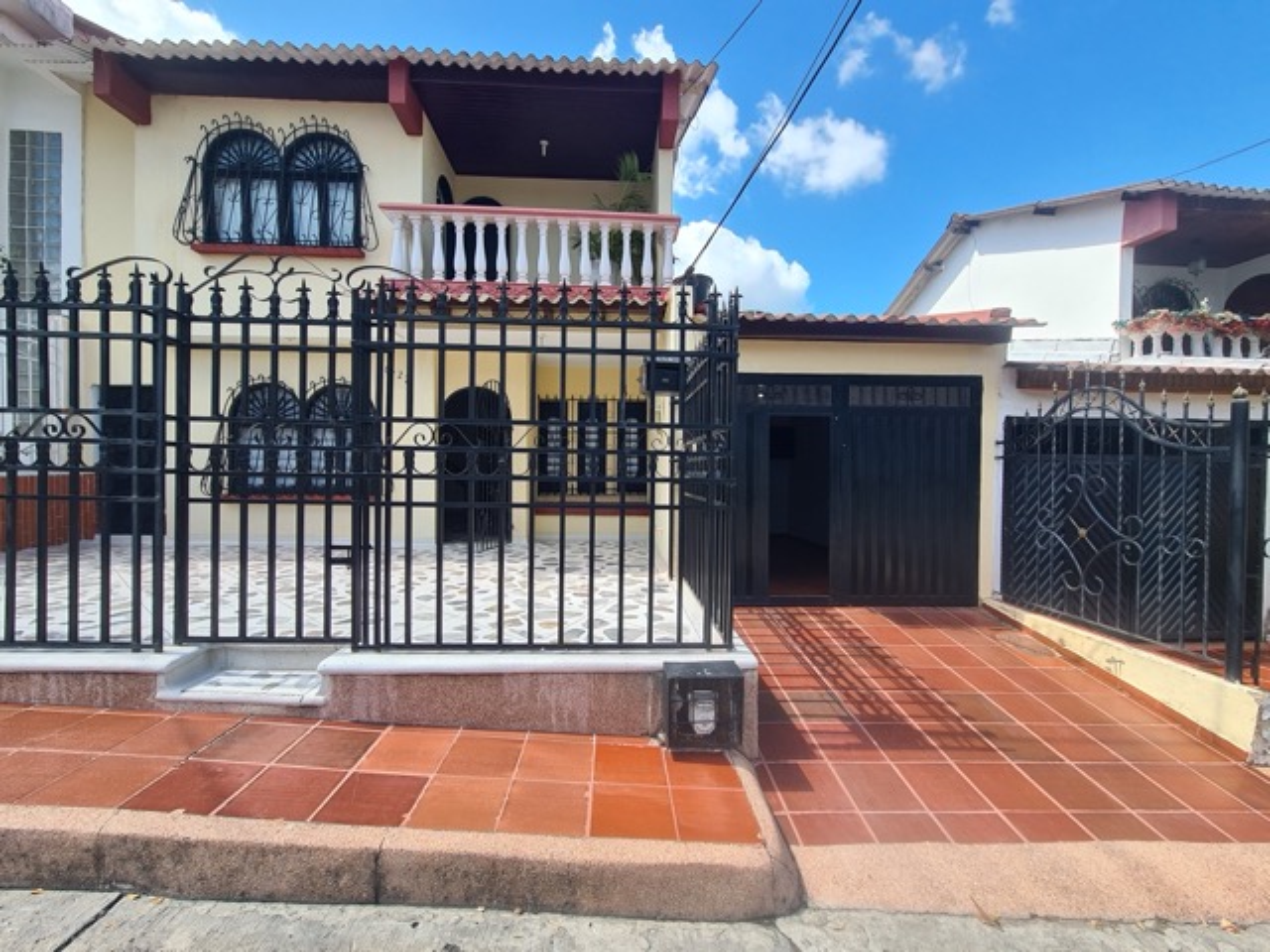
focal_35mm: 13
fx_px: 477
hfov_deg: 106.2
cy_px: 476
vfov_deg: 89.9
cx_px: 635
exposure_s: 1/736
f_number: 2.2
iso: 50
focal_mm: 2.2
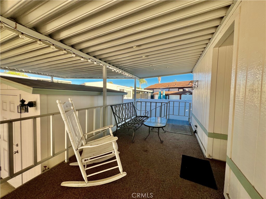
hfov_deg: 106.2
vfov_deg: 89.9
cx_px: 133
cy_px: 100
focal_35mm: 13
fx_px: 100
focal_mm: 1.57
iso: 32
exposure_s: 1/333
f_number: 1.8
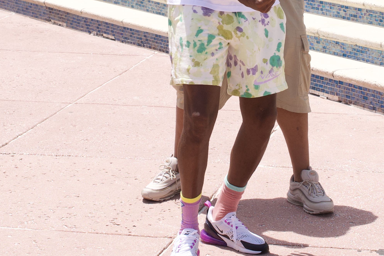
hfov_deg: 16.2
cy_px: -10
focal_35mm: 126
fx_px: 1344
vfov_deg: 10.8
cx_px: 222
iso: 320
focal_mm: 35
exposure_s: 1/1250
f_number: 5
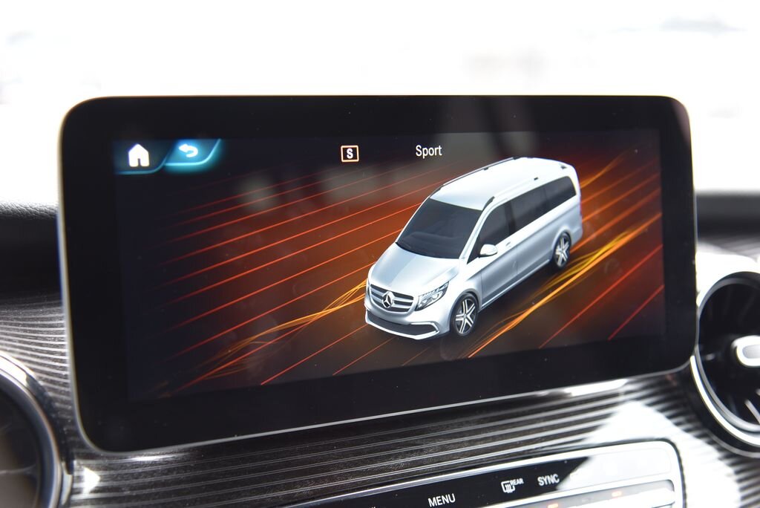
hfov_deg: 36.2
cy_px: 254
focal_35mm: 55
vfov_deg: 24.7
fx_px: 1162
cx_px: 380
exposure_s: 1/13
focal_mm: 55
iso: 500
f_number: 4
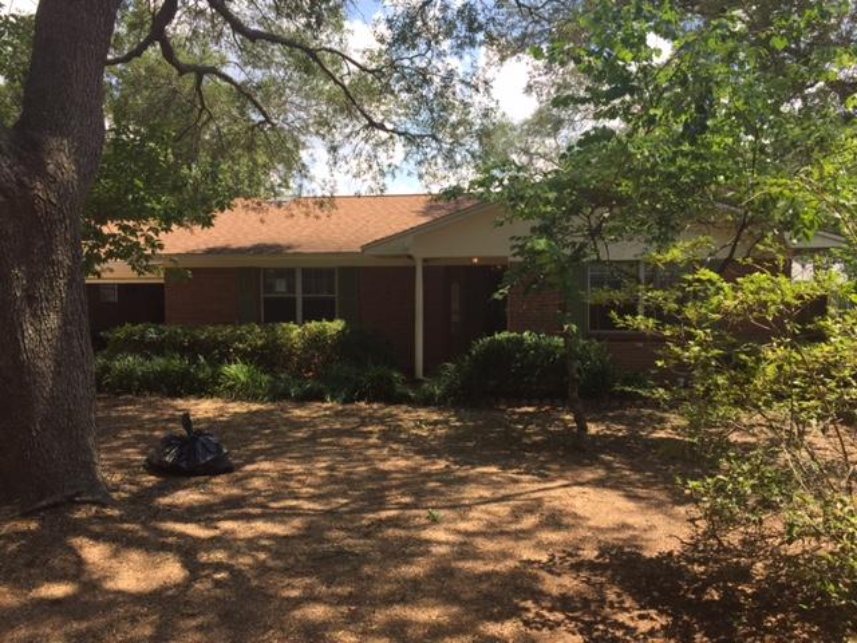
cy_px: 322
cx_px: 428
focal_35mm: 29
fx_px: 718
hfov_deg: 61.7
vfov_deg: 48.2
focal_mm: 4.15
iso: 32
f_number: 2.2
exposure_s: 1/791
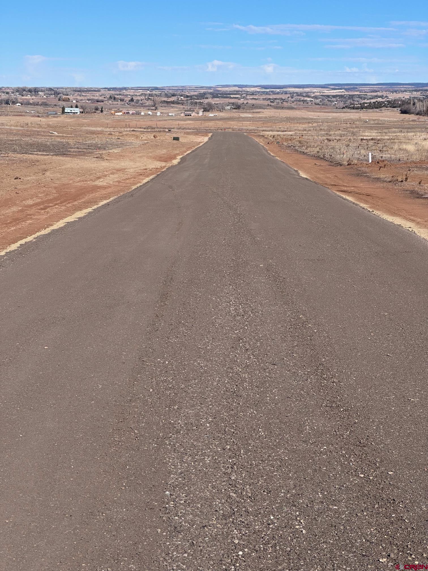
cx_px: 214
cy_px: 286
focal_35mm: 77
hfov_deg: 19.1
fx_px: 1269
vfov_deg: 25.3
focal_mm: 9
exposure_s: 1/1107
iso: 32
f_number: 2.8
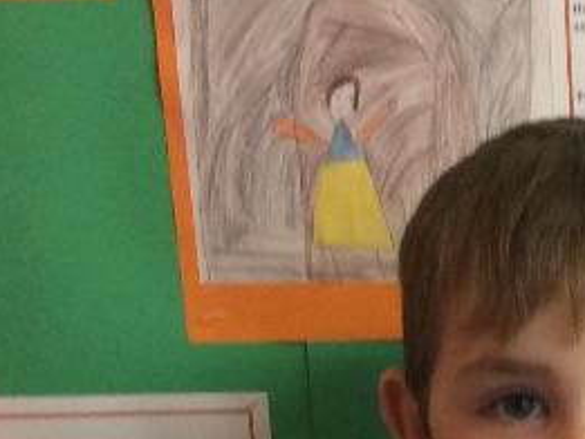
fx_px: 2029
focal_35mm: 120
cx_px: 731
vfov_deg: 11.7
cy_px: 723
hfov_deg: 15.7
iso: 100
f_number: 2.4
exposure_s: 1/25
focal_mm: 3.3
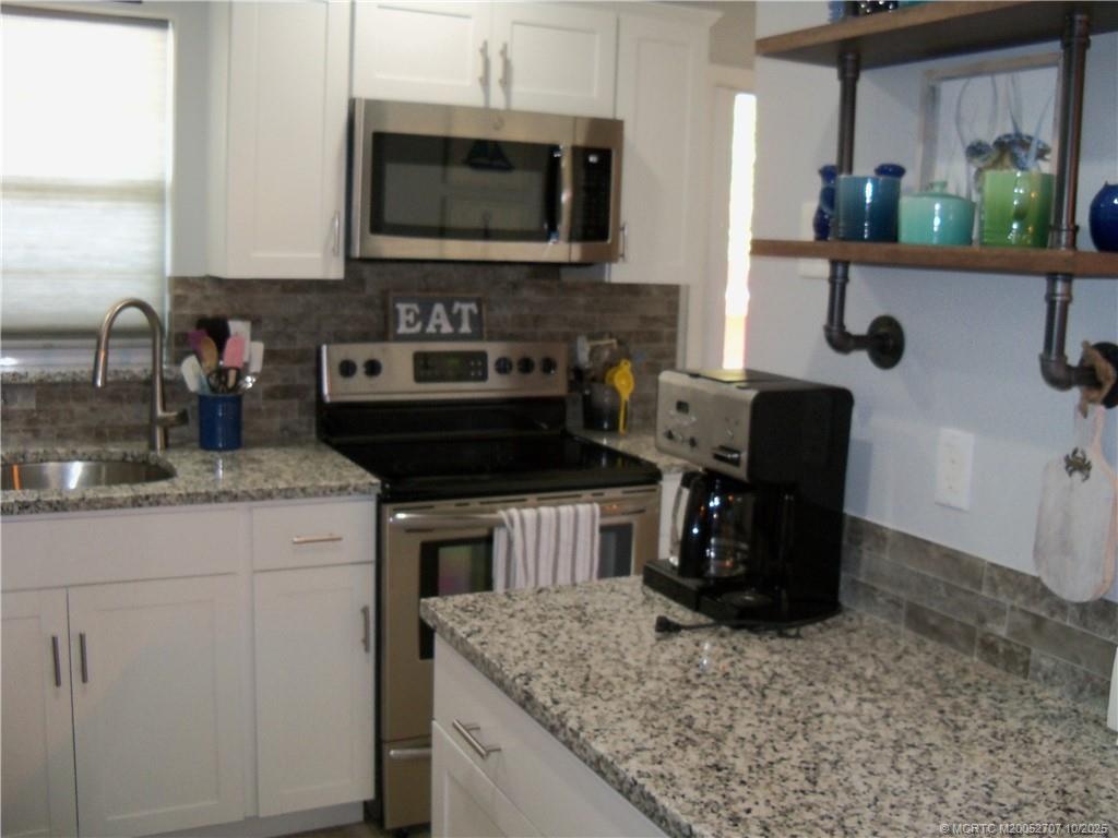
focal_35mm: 35
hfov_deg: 52.6
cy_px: 419
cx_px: 559
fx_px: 1130
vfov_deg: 40.7
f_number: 3.5
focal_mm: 6.2
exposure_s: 1/30
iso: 200
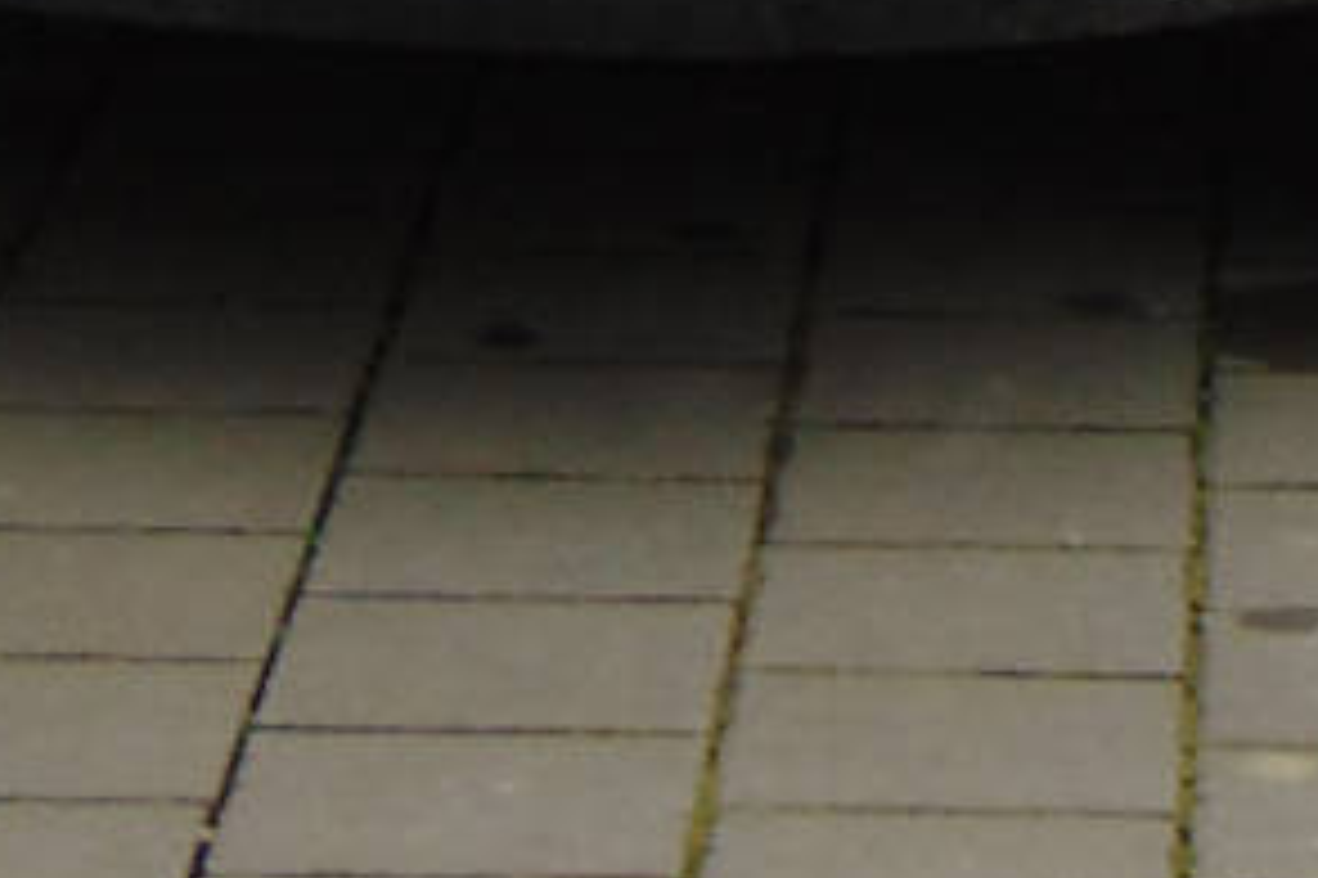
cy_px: -1400
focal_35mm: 284
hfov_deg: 7.2
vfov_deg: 4.7
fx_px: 10391
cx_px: 1340
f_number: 3.5
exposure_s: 1/200
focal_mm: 9
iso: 80
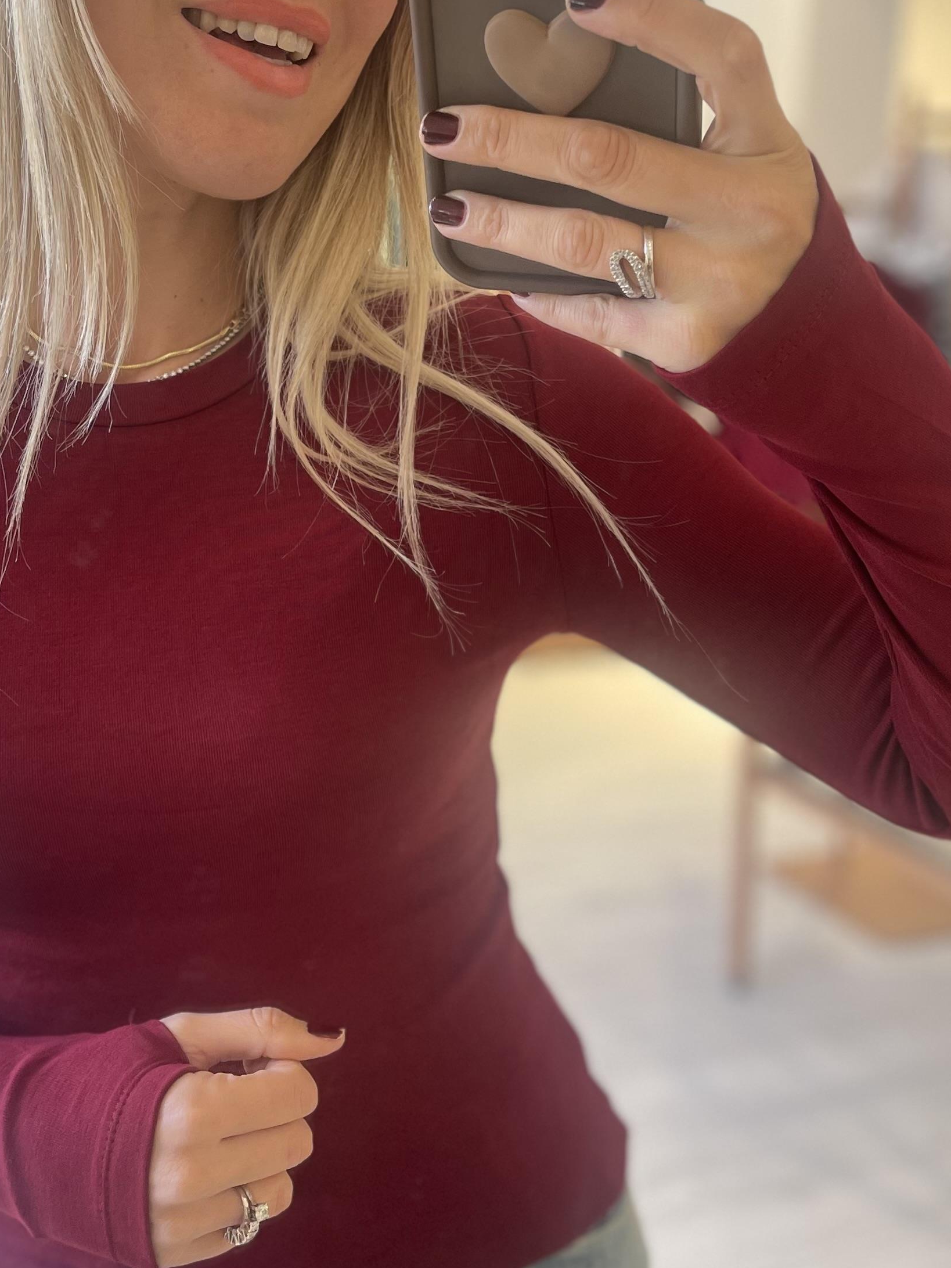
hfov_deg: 30.1
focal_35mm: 48
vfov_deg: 39.6
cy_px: 574
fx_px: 1758
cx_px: 345
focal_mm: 5.1
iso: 100
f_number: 1.6
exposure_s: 1/100
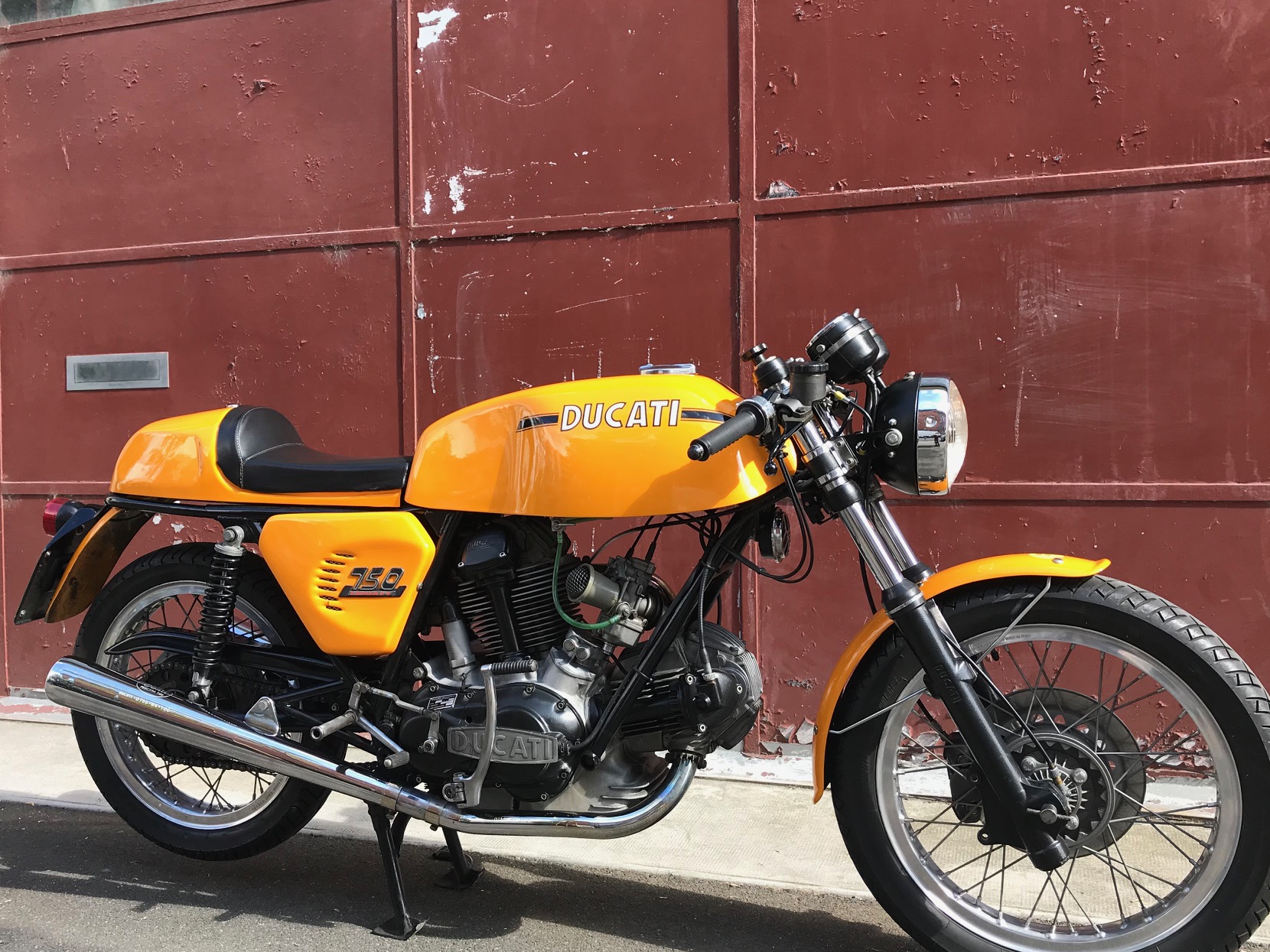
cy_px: 483
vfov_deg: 41.8
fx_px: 1247
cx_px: 576
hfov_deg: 53.9
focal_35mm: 34
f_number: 1.8
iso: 20
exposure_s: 1/273
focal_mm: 3.99
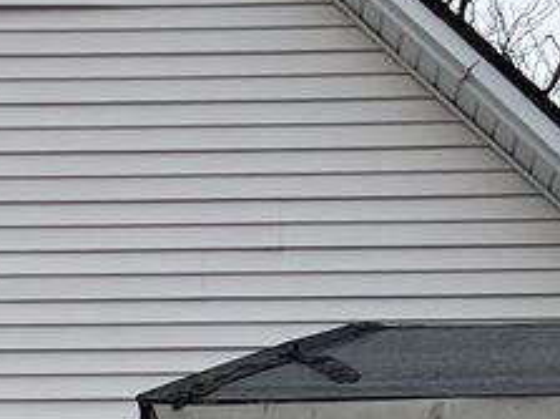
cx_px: 40
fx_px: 2716
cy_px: 838
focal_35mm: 168
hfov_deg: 11.7
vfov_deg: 8.4
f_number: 1.5
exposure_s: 1/3831
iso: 50
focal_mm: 5.7
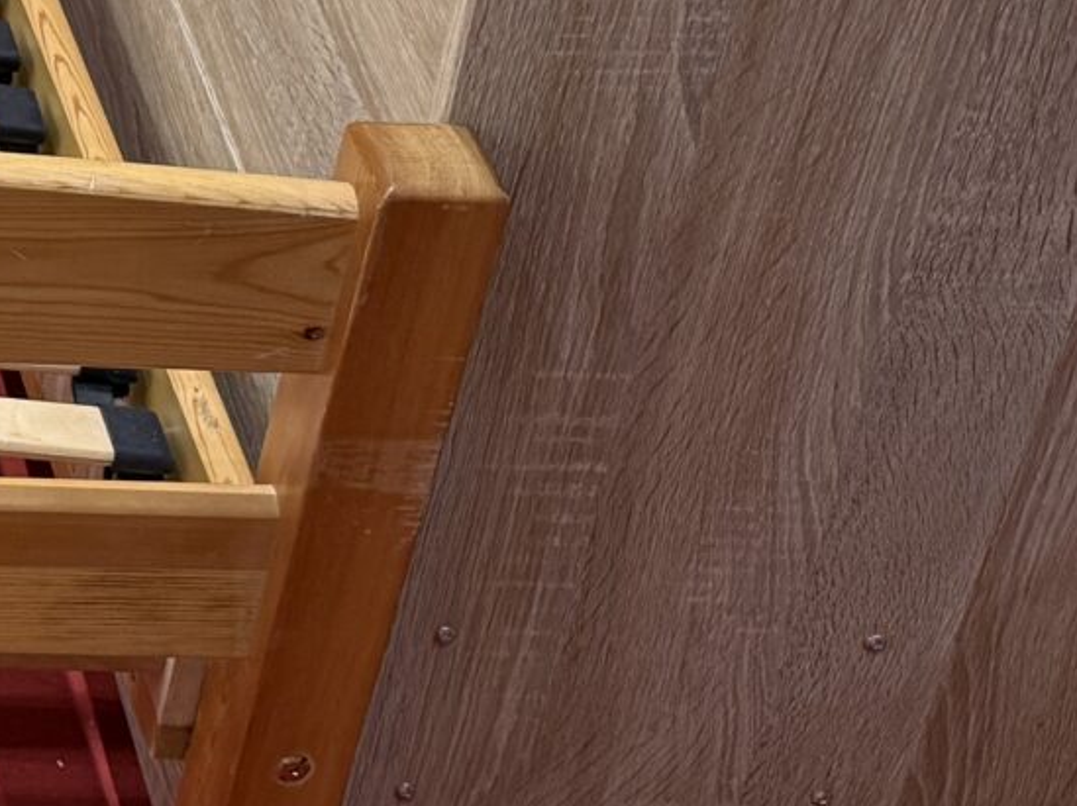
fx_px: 3482
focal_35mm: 112
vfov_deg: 12.9
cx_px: -869
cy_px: -100
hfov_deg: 15.2
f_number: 1.78
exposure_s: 1/80
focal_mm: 6.76
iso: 200
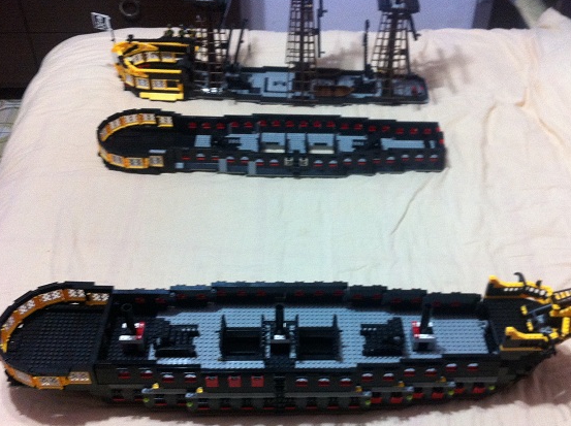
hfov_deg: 45.7
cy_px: 240
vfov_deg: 35.0
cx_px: 320
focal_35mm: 41
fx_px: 675
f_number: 2.8
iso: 250
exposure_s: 1/15
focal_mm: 3.85
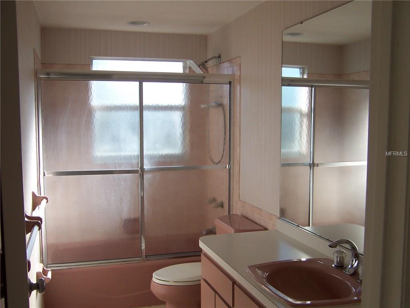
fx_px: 426
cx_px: 205
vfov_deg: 39.7
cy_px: 154
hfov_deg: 51.4
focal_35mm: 36
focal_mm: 5.6
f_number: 3.4
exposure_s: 1/180
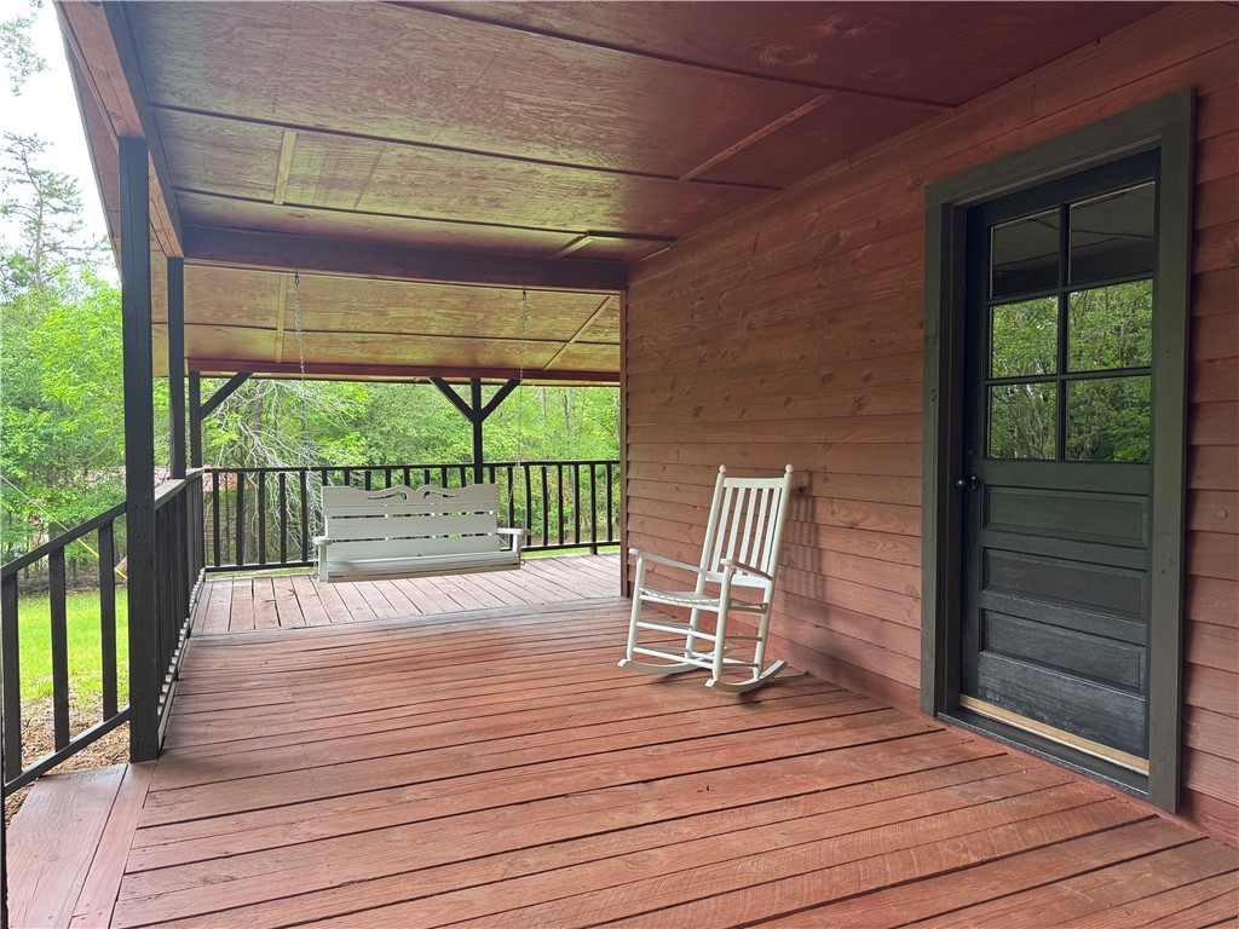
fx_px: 859
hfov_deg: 71.6
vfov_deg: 56.8
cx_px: 620
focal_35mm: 24
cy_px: 464
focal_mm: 6.76
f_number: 1.78
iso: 100
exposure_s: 1/121
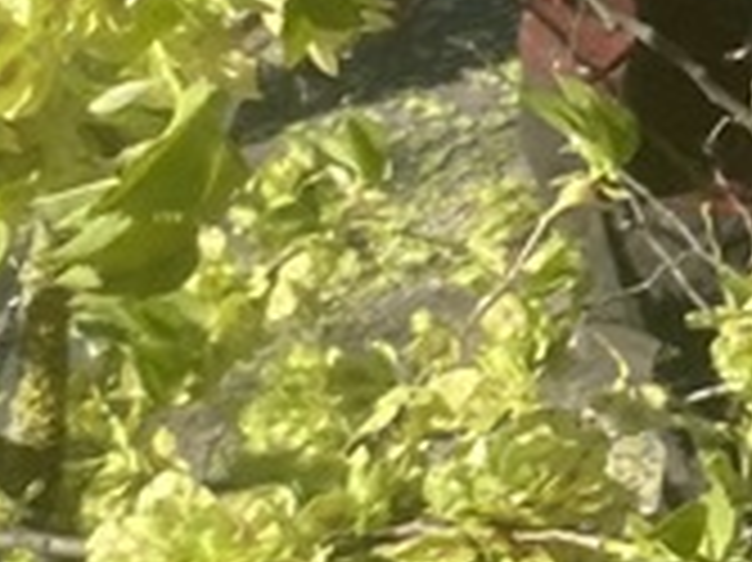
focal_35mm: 199
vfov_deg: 7.4
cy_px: -144
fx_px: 4320
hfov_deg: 9.5
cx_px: 1301
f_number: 1.8
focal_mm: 4.25
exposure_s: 1/2183
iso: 32
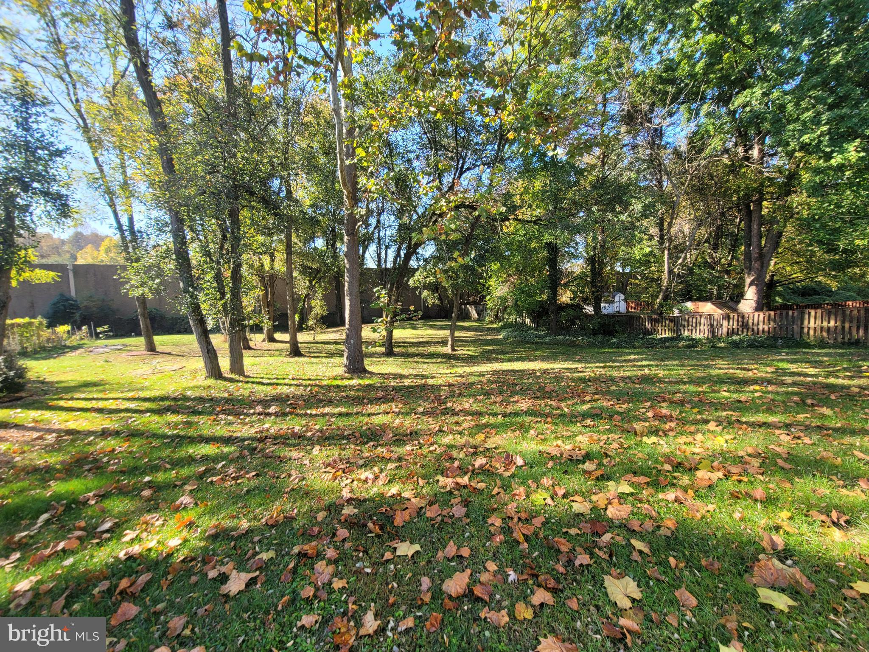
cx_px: 434
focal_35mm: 13
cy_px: 326
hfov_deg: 106.2
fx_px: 326
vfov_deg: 89.9
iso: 64
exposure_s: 1/243
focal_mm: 2.2
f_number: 2.2
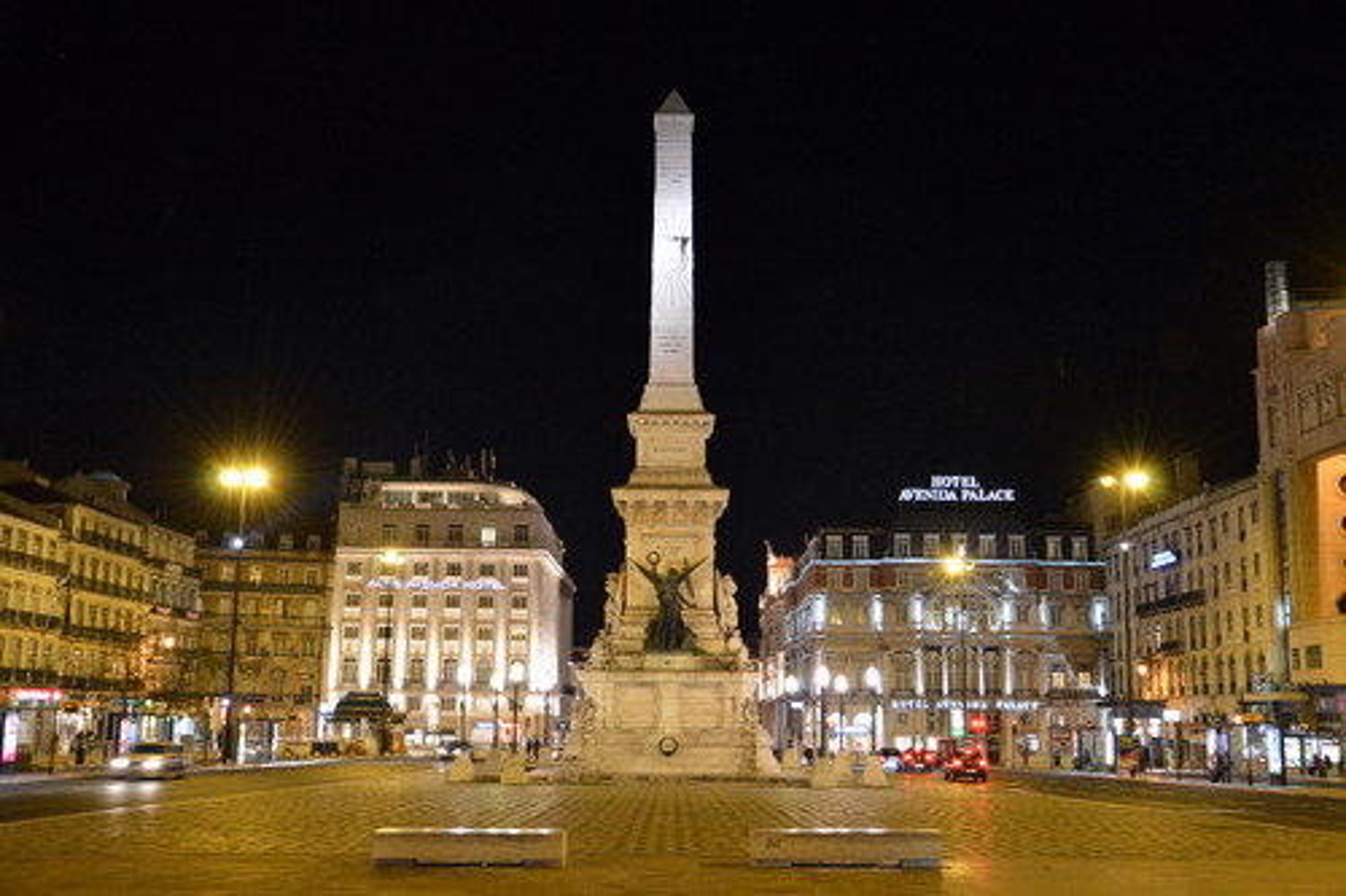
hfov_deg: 49.6
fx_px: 1458
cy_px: 448
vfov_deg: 34.2
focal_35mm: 39
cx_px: 673
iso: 1600
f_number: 4
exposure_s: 1/10
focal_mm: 26
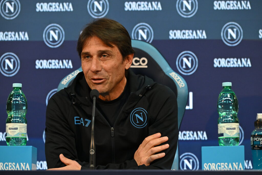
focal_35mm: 180
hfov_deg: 11.4
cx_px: 131
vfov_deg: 7.6
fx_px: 1310
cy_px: 88
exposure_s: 1/160
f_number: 6.3
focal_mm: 180
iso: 3200
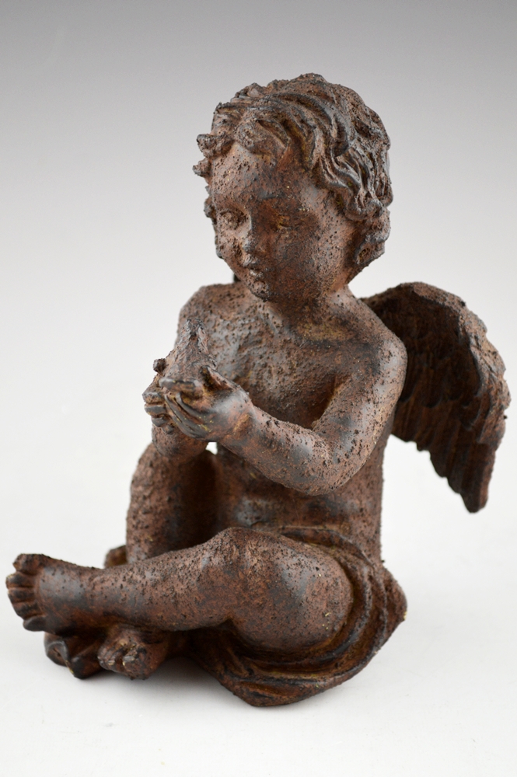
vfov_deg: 26.0
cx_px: 258
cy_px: 388
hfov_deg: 17.5
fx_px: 1683
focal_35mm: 78
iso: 400
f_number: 5.6
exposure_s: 1/40
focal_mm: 52
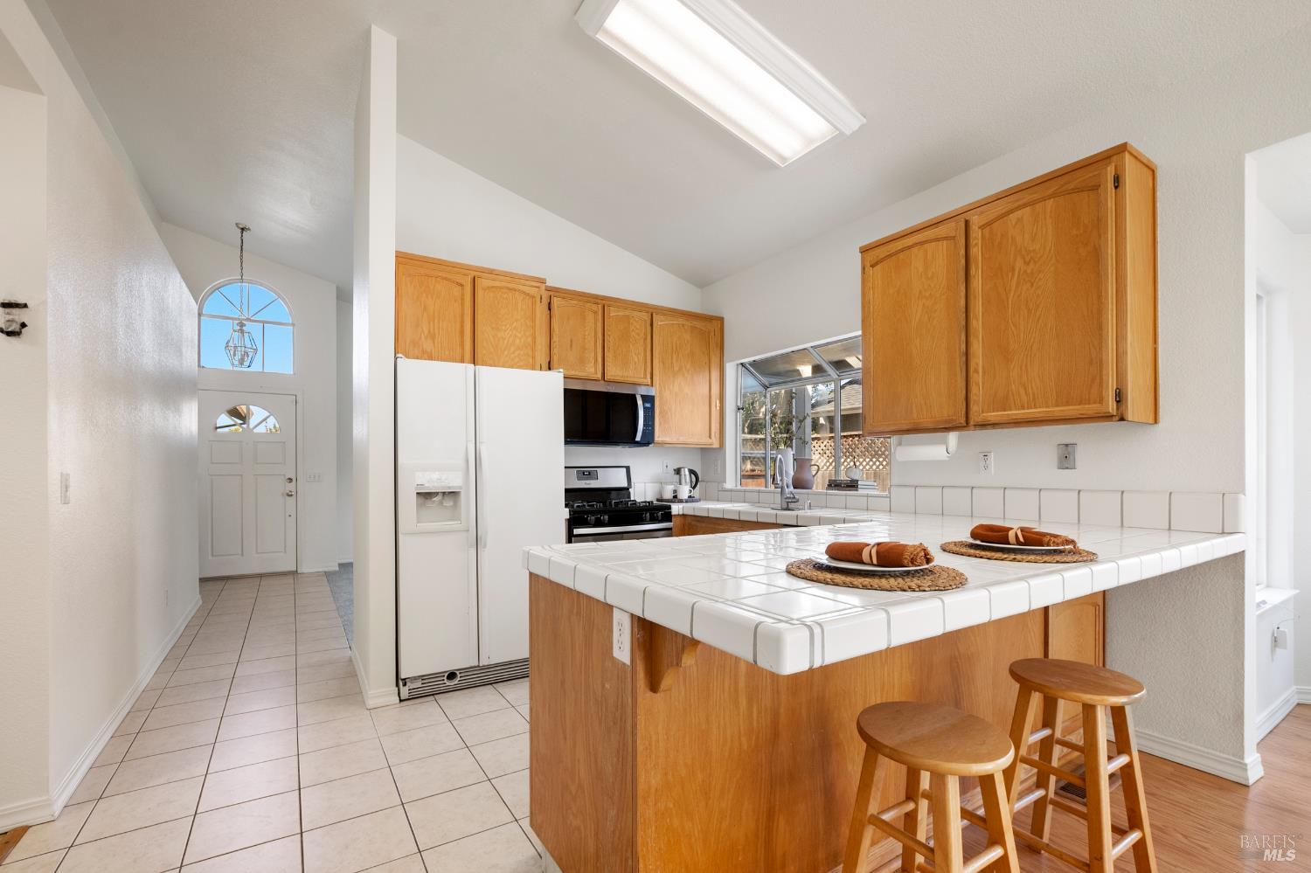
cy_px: 436
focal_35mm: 15
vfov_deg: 77.3
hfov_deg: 100.4
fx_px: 546
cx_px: 656
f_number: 8
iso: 250
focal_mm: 10
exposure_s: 1/8
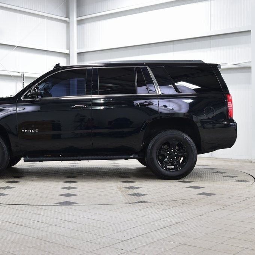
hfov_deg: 30.5
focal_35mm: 56
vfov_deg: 30.7
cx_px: 84
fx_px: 464
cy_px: 127
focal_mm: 29
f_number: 6.3
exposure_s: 1/15
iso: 720
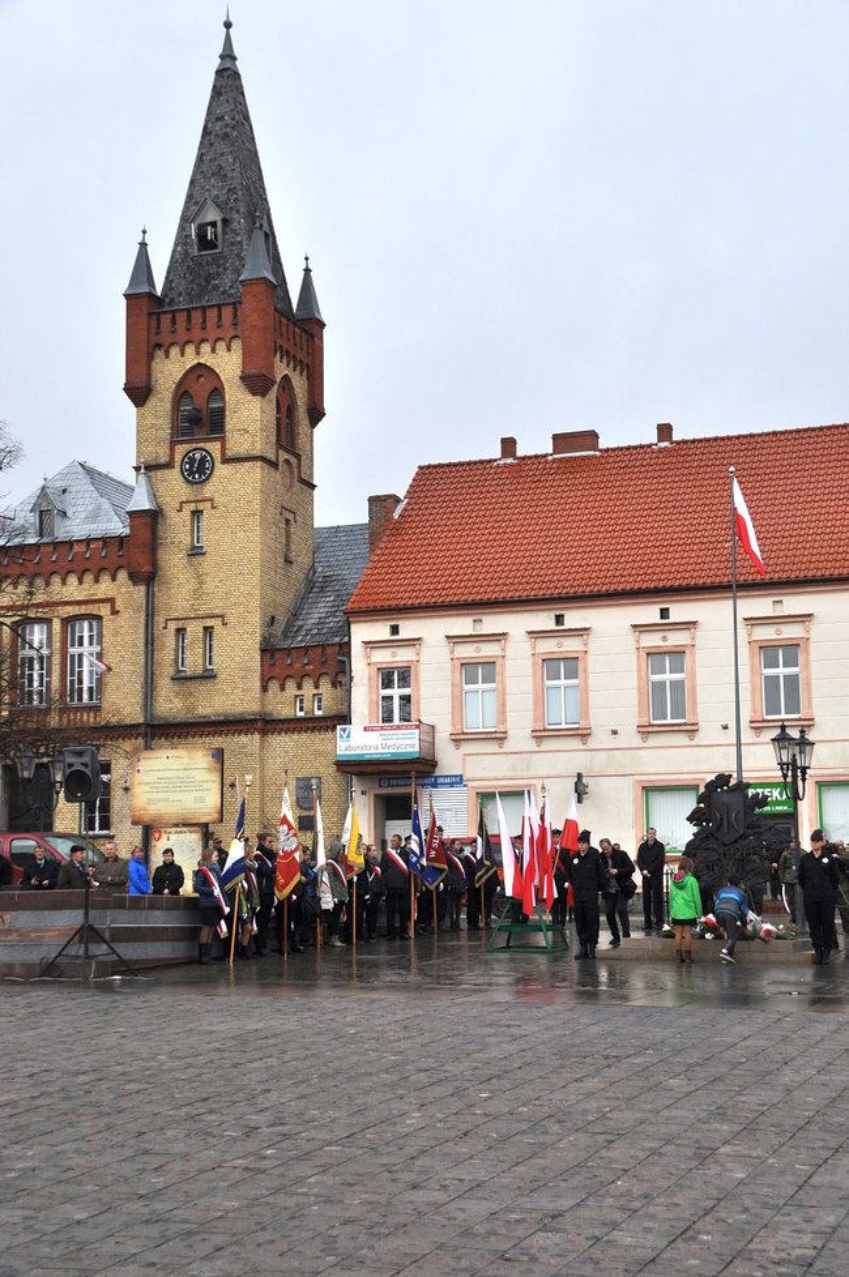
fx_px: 1914
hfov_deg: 25.0
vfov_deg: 36.9
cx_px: 424
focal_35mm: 54
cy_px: 638
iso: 250
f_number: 11
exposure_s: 1/500
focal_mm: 36
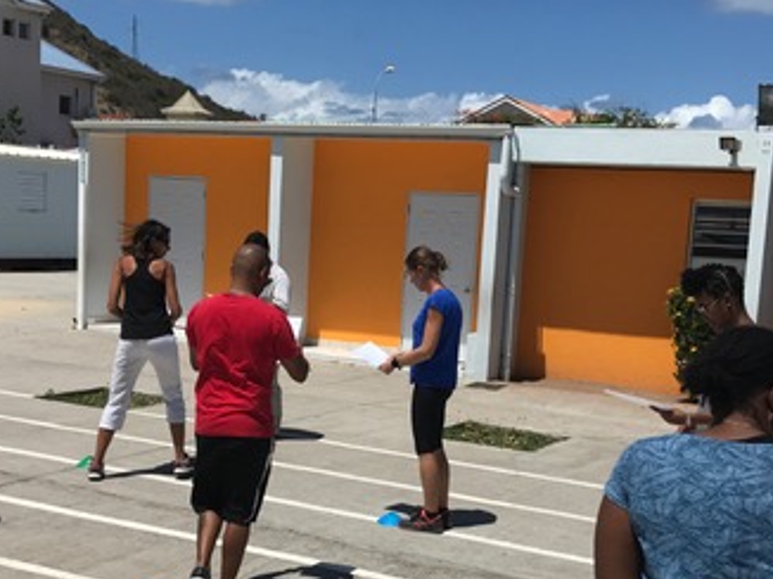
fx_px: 1227
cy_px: 413
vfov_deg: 26.3
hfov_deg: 34.9
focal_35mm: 55
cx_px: 363
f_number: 1.8
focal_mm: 3.99
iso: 20
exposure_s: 1/5319
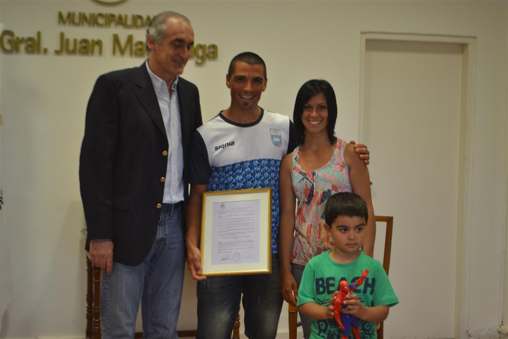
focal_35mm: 66
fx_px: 931
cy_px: 170
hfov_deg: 30.5
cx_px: 254
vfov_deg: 20.6
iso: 640
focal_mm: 44
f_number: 5.3
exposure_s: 1/60
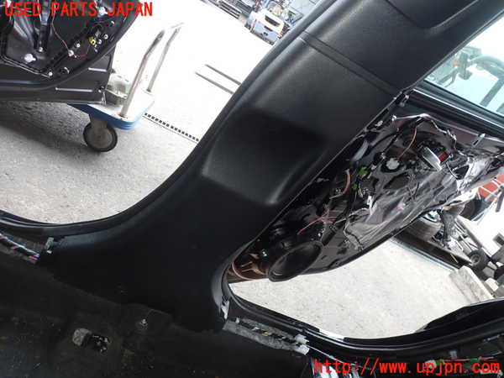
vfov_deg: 54.9
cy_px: 189
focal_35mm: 25
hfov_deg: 69.4
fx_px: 364
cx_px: 252
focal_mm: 4.5
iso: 100
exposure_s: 1/80
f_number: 2.8
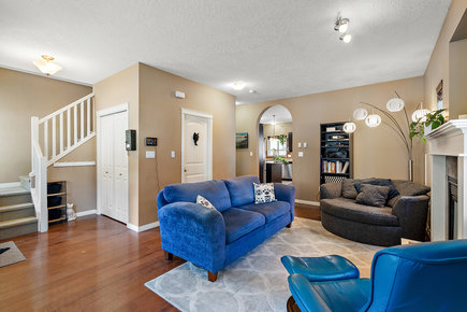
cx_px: 234
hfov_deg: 96.7
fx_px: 208
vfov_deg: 73.7
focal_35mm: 16
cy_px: 156
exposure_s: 1/2
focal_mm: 16
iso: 320
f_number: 7.1
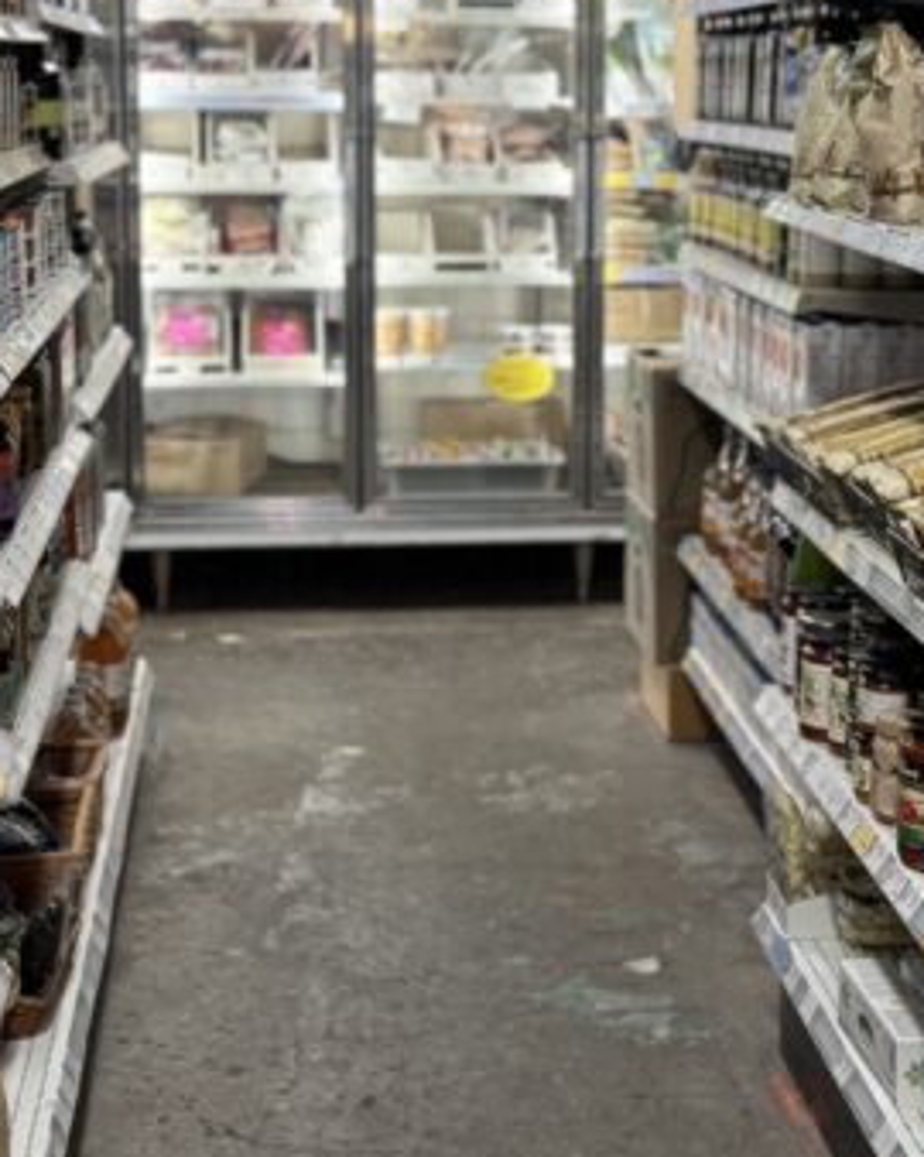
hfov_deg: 21.5
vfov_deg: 26.6
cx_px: 568
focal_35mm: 71
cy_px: 359
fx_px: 2429
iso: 200
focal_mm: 6.76
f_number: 1.78
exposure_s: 1/105
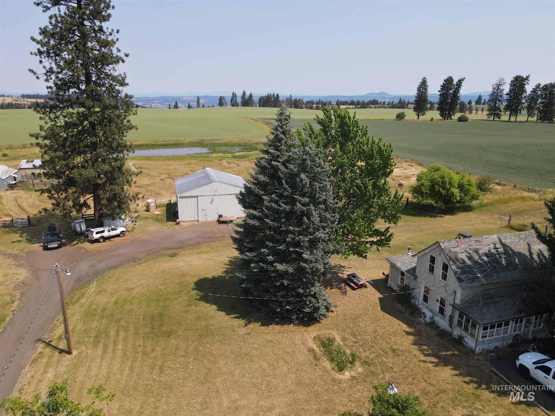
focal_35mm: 24
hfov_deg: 71.6
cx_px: 278
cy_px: 208
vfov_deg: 56.8
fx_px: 385
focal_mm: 4.5
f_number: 2.8
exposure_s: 1/725
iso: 100
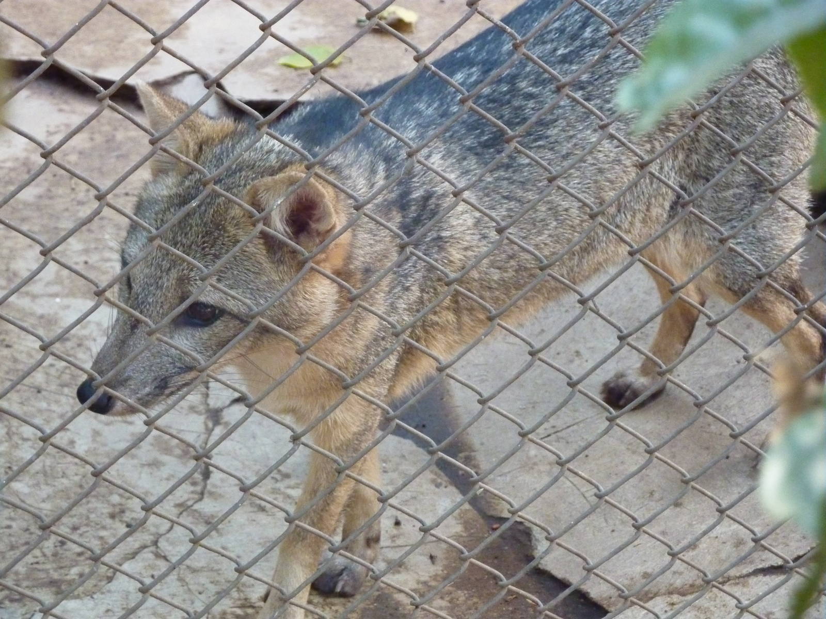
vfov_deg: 12.5
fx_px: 2840
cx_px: 413
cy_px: 310
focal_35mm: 119
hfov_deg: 16.6
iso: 800
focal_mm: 19.5
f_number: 4.4
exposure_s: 1/50
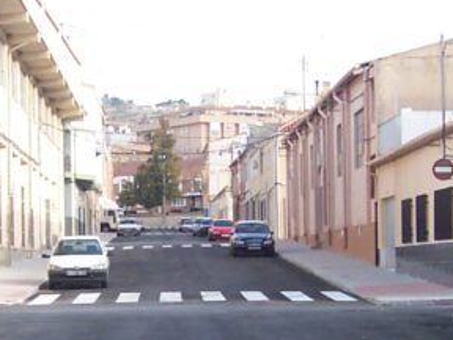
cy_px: 324
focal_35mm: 120
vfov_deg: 12.2
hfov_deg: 16.4
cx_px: 249
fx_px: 1570
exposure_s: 1/250
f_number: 3.4
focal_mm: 5.6
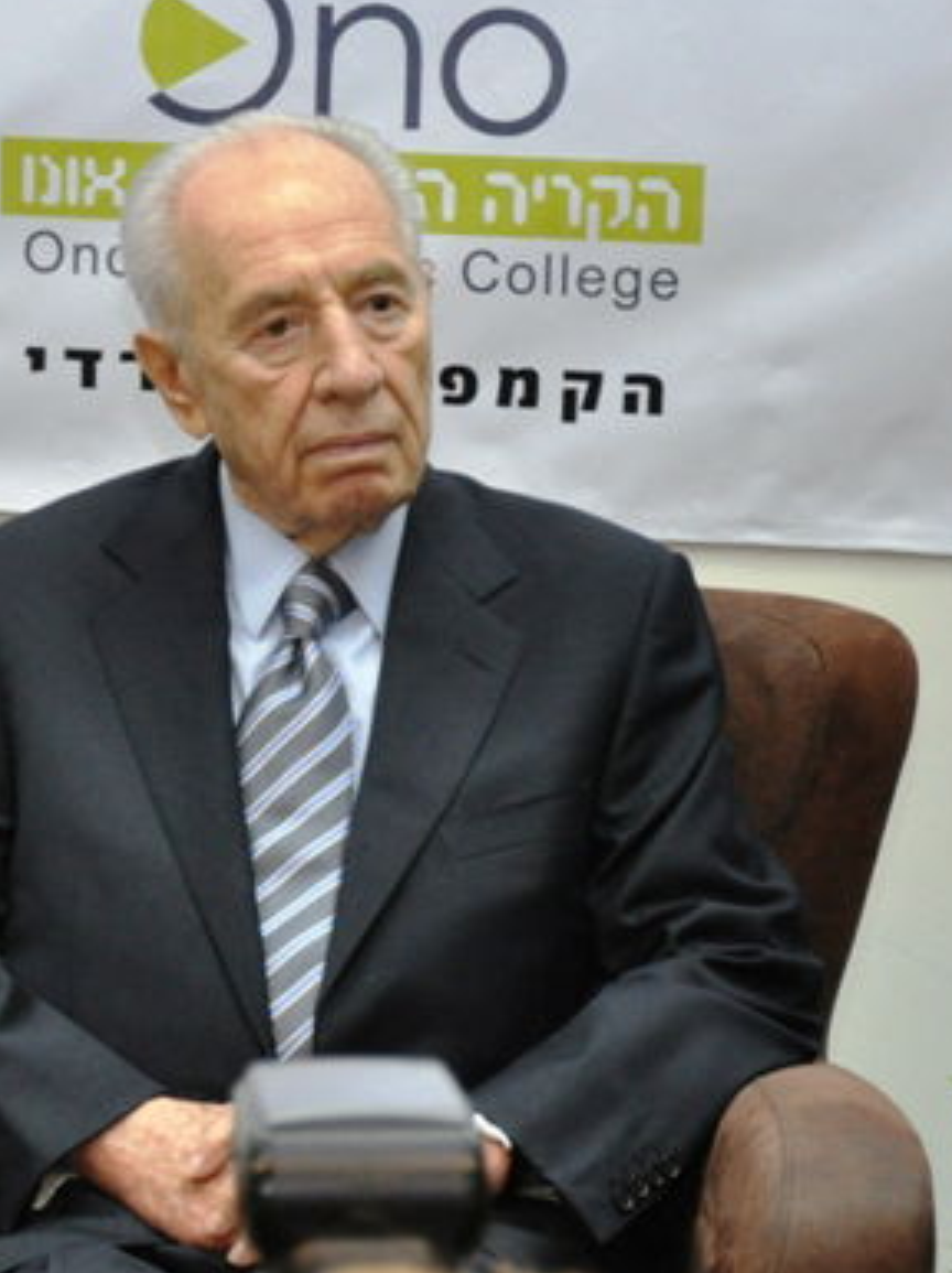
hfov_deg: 9.5
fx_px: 5730
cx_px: 205
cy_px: 732
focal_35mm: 156
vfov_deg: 12.7
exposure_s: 1/60
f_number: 5
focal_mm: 52
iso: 800
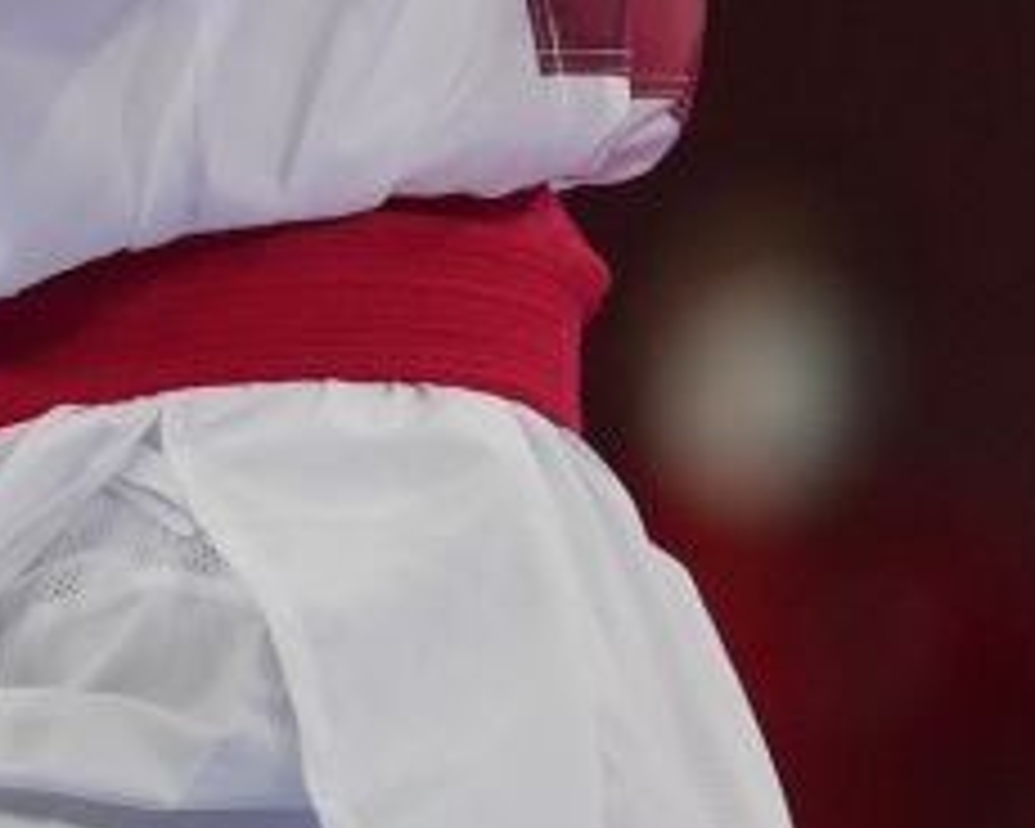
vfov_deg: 1.1
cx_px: -688
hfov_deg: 1.3
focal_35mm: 1471
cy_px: -904
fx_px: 45060
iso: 500
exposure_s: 1/1000
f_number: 2.8
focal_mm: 200
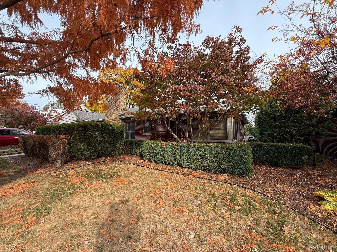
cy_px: 126
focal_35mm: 14
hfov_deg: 102.1
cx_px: 168
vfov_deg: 85.7
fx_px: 136
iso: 64
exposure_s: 1/253
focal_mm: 2.22
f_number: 2.2
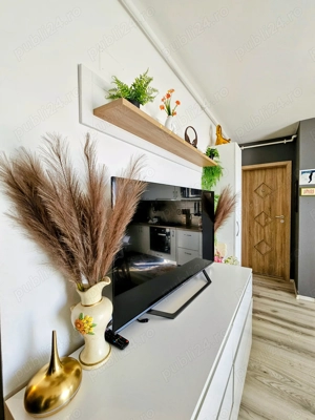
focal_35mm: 13
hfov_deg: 89.9
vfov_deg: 106.2
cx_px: 158
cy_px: 210
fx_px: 158
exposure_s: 1/100
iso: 160
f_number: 2.2
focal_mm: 2.2
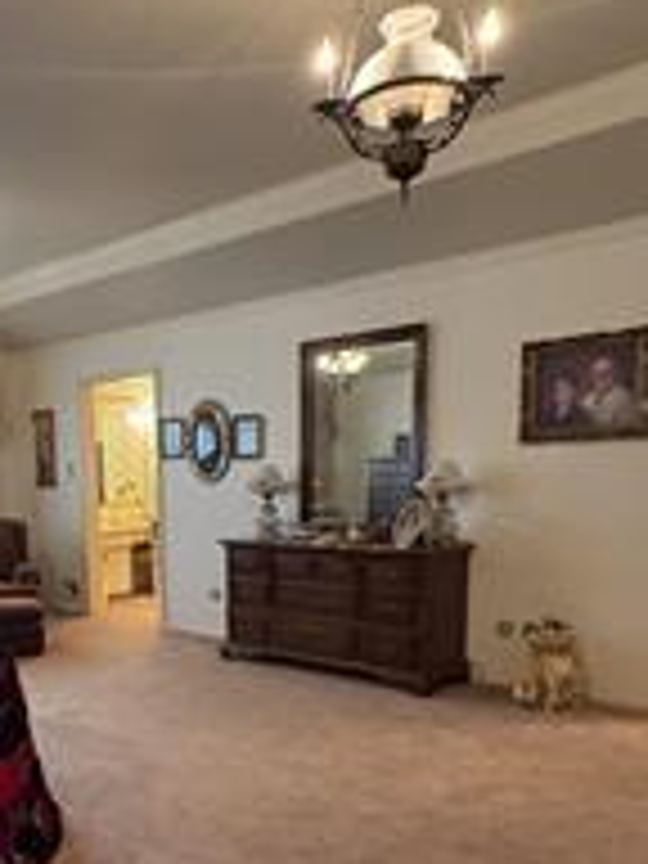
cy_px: 621
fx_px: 874
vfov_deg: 51.0
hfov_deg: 39.1
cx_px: 126
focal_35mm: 35
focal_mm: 2.22
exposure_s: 1/60
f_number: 2.2
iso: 800
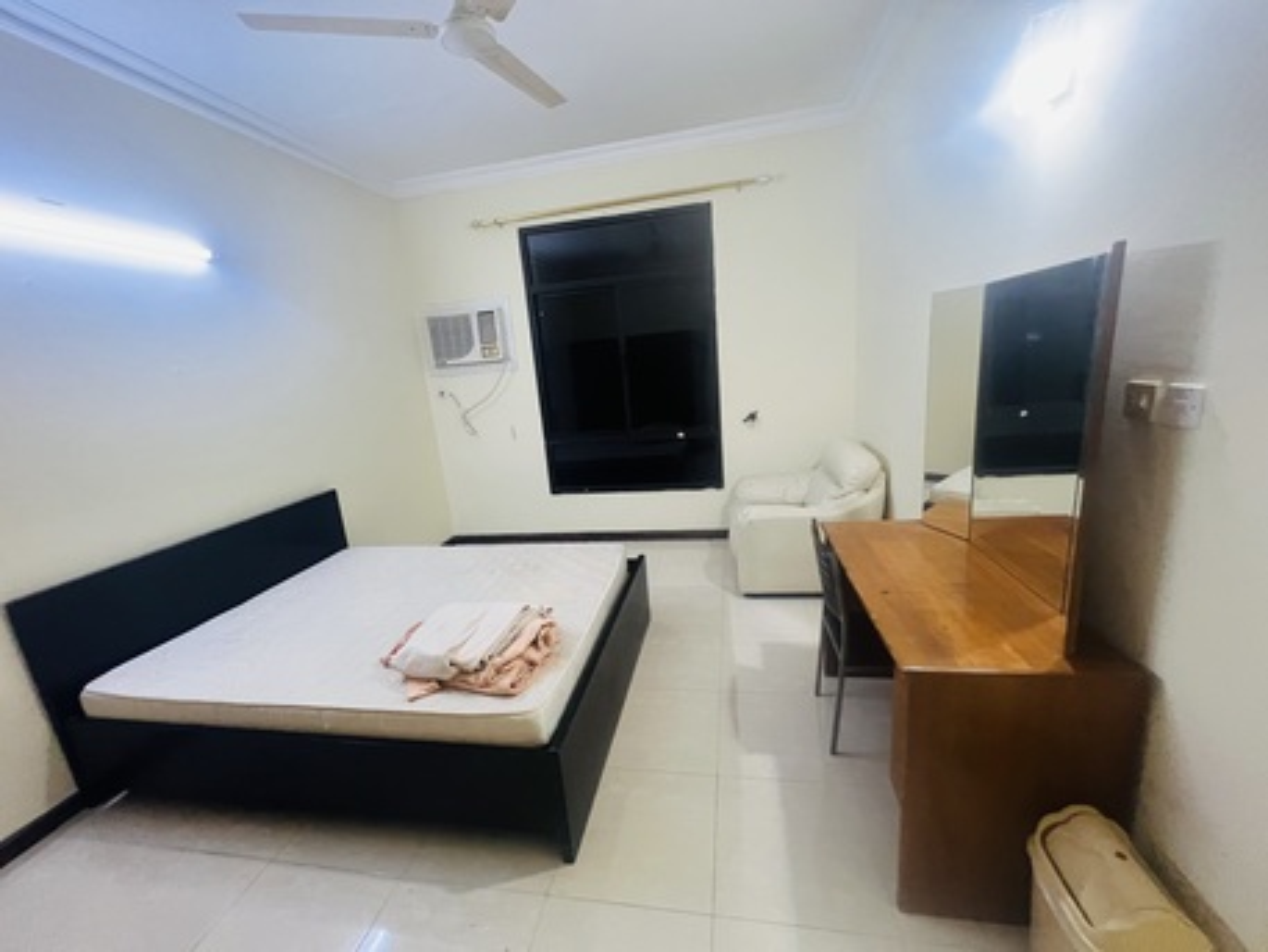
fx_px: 476
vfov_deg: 89.9
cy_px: 476
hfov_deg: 106.2
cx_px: 634
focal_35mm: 13
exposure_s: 1/50
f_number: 1.8
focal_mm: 1.57
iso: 500
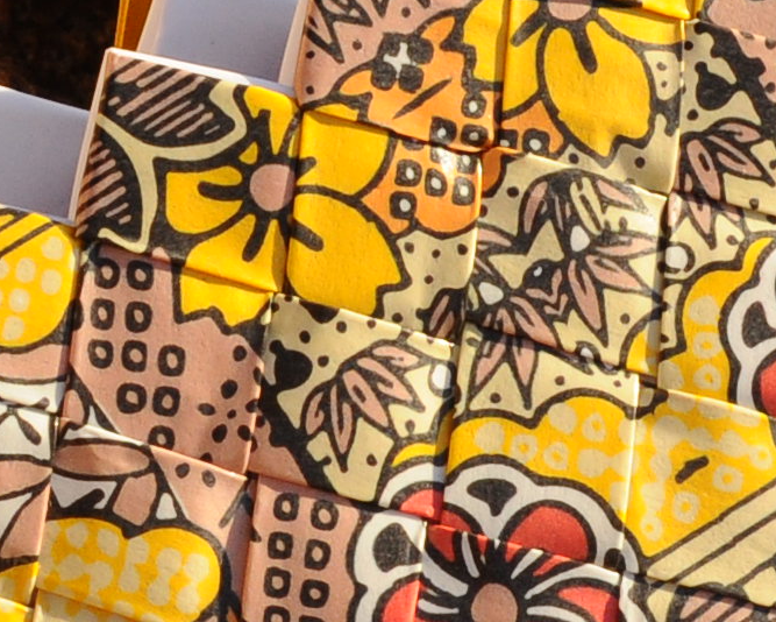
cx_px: 563
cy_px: 641
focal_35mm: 262
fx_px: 6019
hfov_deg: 7.4
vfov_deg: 5.9
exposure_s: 1/200
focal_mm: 29
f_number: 10
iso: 320
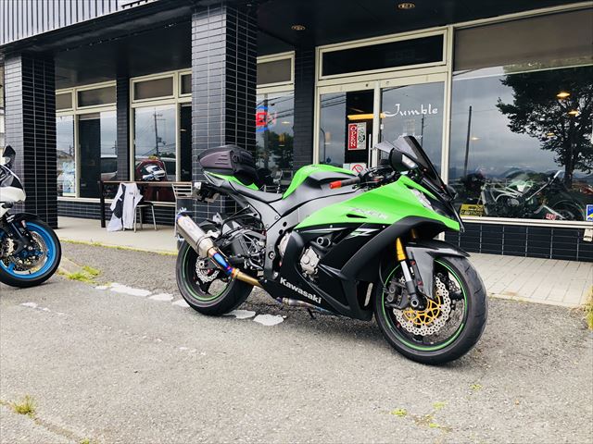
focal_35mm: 28
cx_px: 296
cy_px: 222
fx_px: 480
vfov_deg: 49.7
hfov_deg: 63.4
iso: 25
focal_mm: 3.99
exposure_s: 1/120
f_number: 1.8
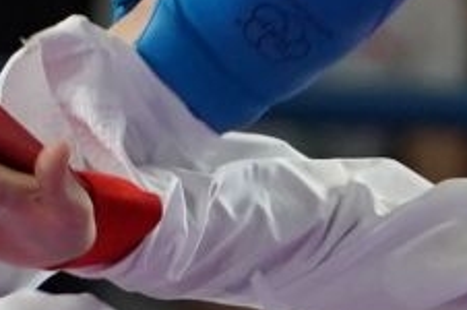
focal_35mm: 1724
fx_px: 22332
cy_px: 585
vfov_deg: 0.8
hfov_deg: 1.2
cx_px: -593
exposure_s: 1/1000
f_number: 2.8
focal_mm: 144
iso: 1000
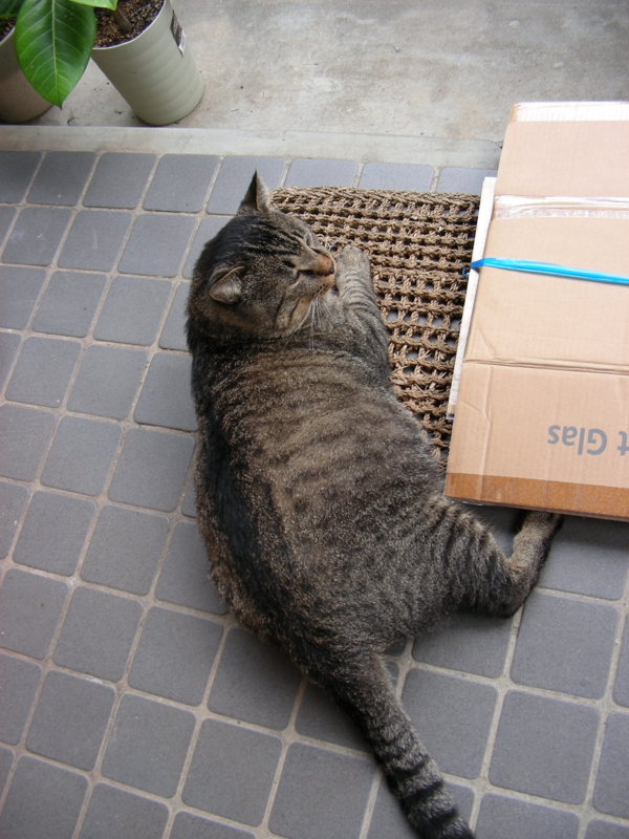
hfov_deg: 37.7
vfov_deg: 49.0
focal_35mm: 38
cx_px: 314
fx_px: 921
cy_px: 420
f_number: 3.5
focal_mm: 6.3
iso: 50
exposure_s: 1/51.8
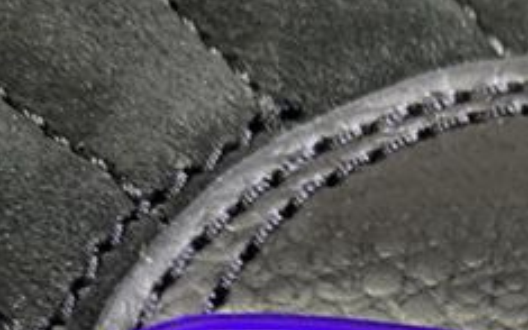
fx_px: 1353
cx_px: 746
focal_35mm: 94
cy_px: 629
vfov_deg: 12.5
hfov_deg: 19.7
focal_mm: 4.25
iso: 320
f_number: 1.8
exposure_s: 1/33
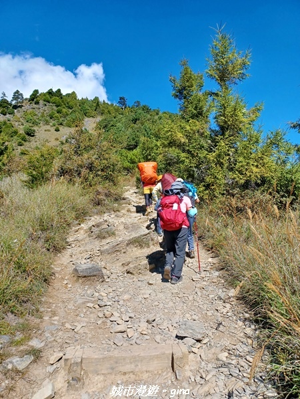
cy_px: 200
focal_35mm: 25
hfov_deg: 54.9
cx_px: 150
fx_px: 289
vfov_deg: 69.4
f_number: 1.8
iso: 32
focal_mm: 4.6
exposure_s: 1/409
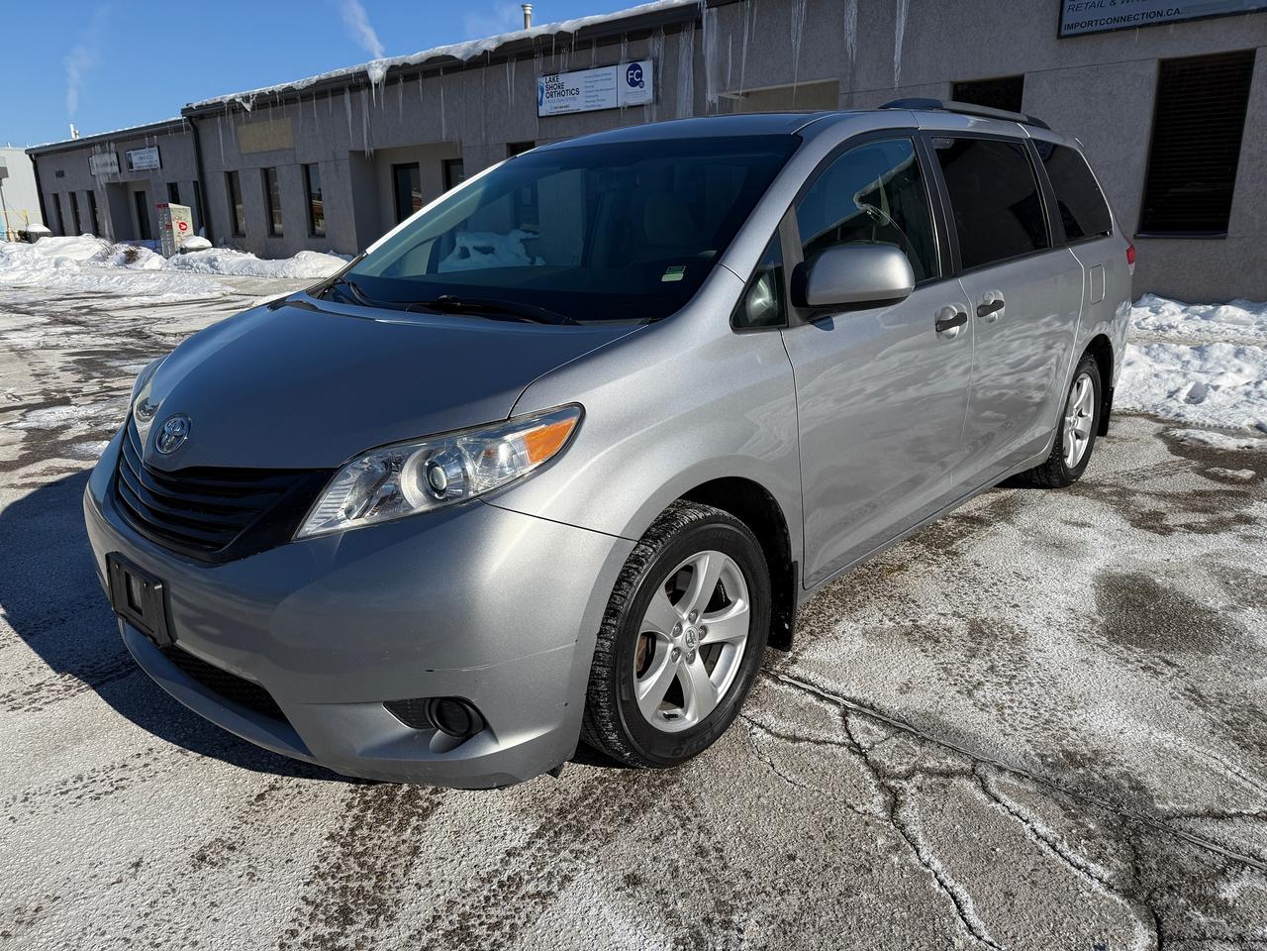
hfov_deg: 71.6
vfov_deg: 56.8
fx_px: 878
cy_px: 476
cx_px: 634
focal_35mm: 24
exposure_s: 1/9091
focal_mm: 6.76
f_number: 1.78
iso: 100
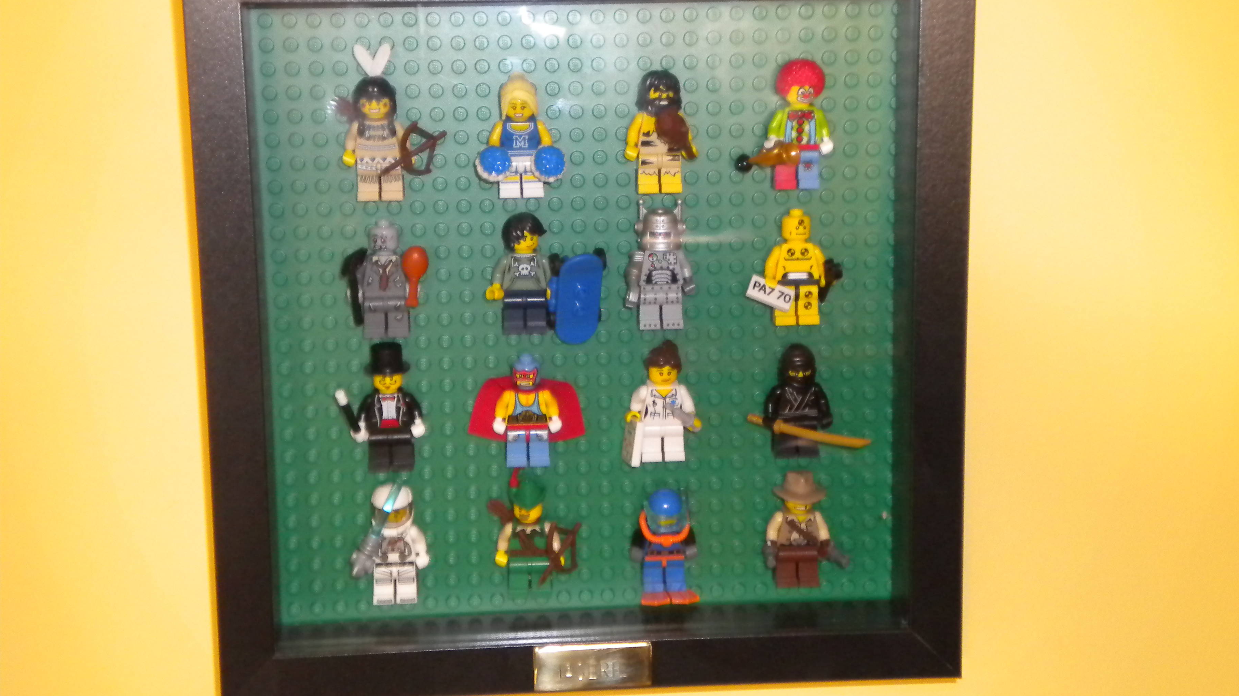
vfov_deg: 21.1
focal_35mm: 57
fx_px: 1873
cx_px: 616
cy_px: 311
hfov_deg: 36.6
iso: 400
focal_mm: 9.3
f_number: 3.9
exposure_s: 1/30
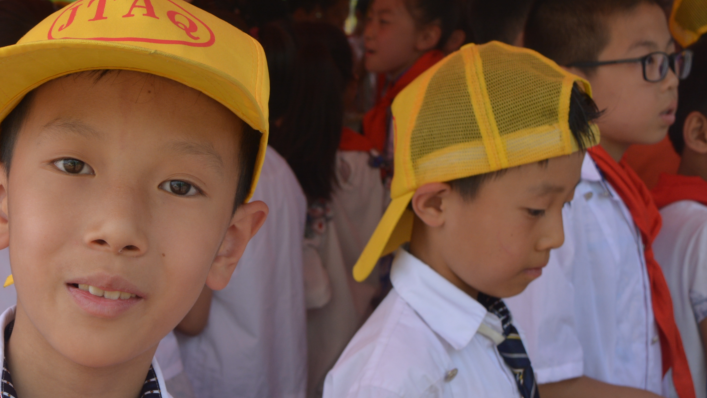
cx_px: -17
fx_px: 1500
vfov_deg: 14.7
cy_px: 454
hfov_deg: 25.1
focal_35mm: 80
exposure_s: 1/250
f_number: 8
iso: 160
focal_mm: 24
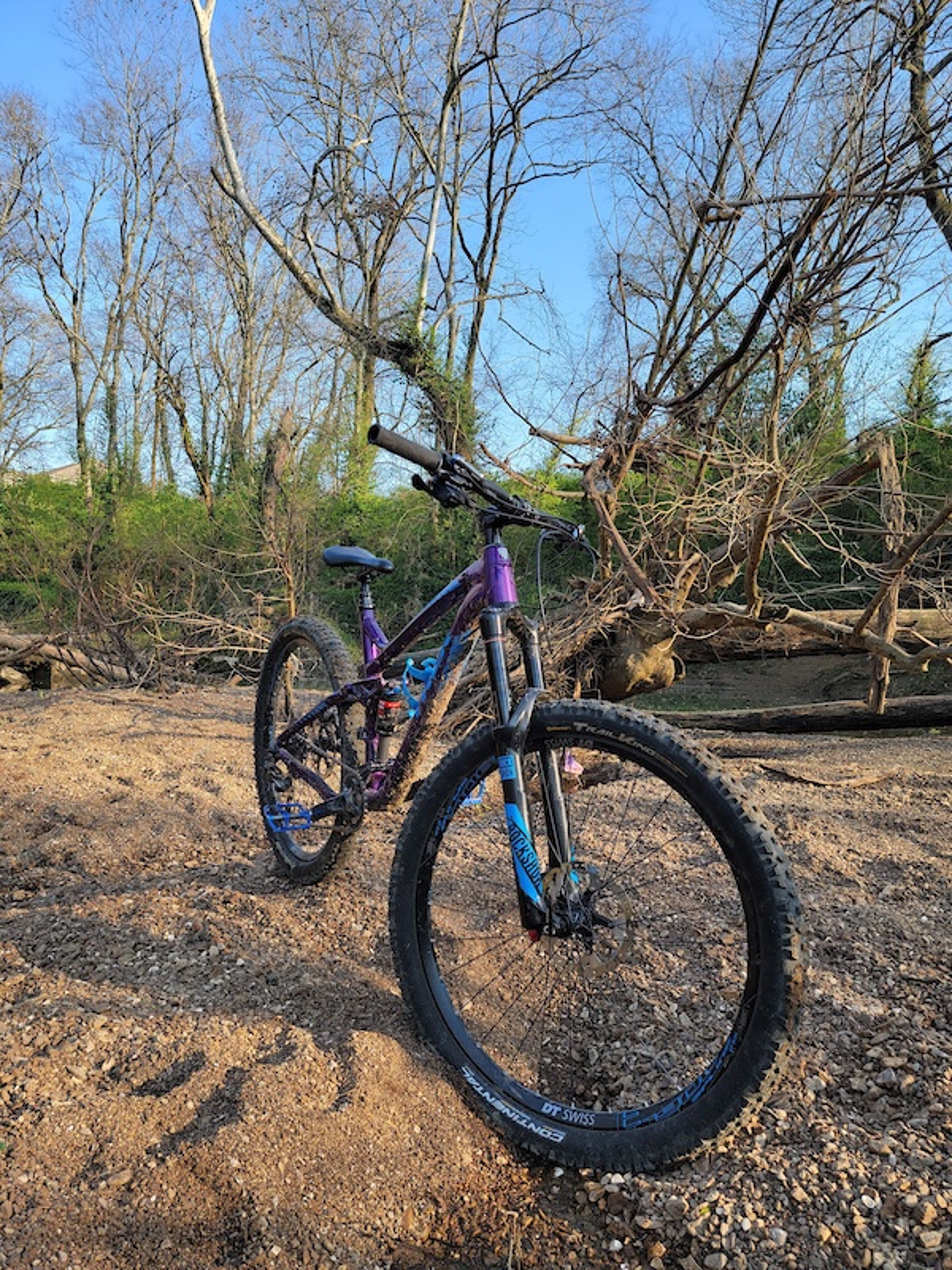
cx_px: 476
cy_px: 635
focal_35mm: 24
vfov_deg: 71.6
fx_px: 880
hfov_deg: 56.8
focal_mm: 6.7
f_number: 1.8
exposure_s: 1/202
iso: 16
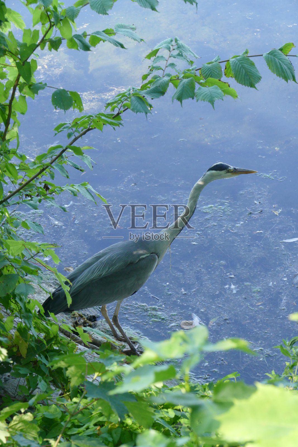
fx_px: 1787
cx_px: 149
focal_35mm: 144
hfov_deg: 9.5
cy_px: 224
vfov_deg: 14.2
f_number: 6.3
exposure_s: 1/200
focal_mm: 52.4
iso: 800
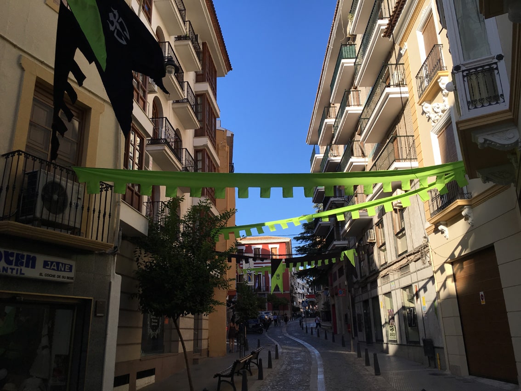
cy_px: 196
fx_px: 436
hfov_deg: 61.7
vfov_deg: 48.2
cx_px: 260
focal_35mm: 29
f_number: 2.2
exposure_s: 1/864
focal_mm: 4.15
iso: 25
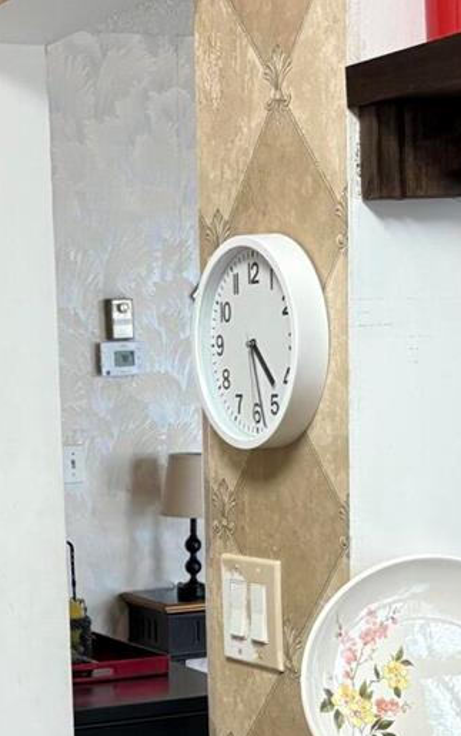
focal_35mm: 82
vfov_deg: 24.7
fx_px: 1647
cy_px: 615
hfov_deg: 15.8
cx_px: 87
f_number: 1.6
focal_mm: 5.96
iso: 160
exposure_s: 1/60
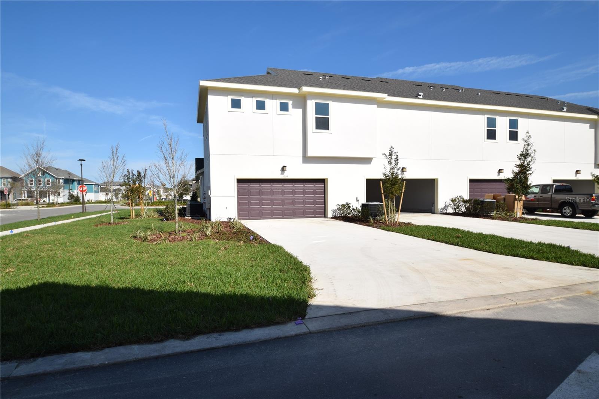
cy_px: 200
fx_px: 324
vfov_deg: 63.2
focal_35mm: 20
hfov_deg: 85.4
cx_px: 300
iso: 100
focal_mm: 13
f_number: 14
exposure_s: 1/200
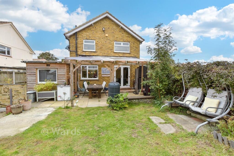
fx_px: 98
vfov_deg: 77.3
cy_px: 78
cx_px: 117
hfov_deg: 100.4
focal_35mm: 15
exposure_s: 1/80
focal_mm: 10
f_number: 6.3
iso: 160
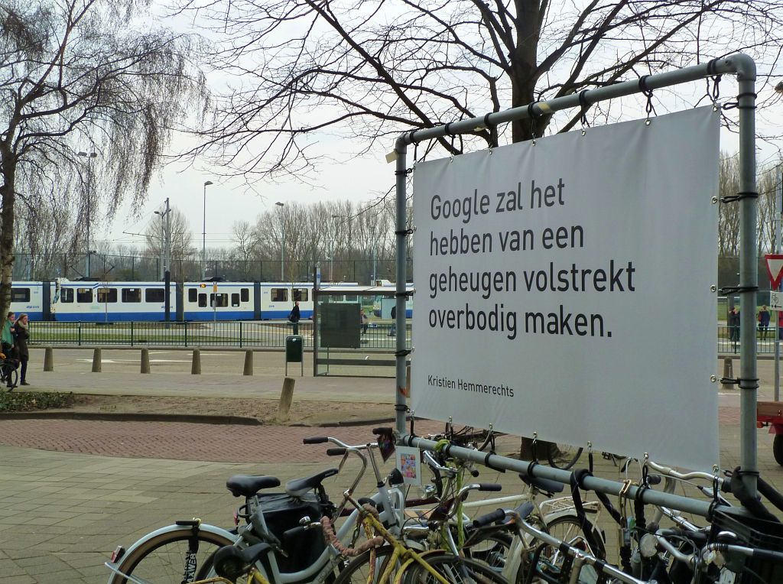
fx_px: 948
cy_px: 292
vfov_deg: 34.2
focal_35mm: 42
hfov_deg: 44.9
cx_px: 392
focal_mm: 6.9
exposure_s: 1/100
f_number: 4
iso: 125
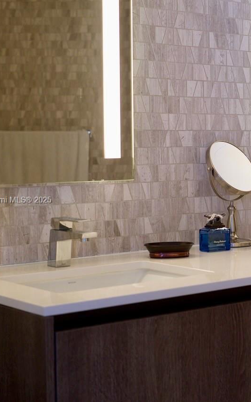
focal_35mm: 77
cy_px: 201
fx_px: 843
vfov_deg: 26.8
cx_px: 237
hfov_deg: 16.7
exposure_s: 1/160
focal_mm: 50
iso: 1000
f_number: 4
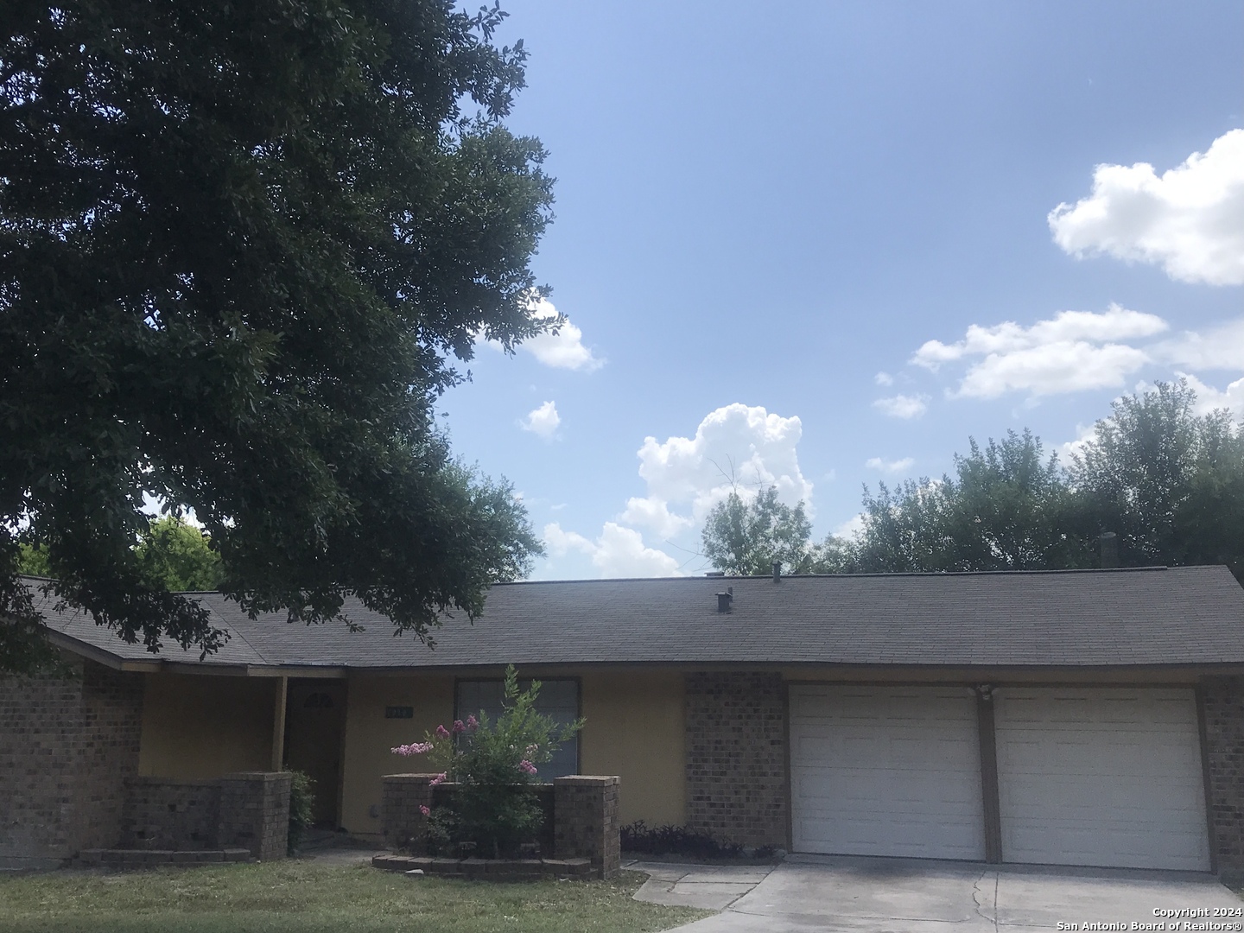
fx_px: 1006
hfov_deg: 63.4
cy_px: 466
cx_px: 622
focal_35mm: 28
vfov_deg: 49.7
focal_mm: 3.99
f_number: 1.8
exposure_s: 1/2660
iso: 20
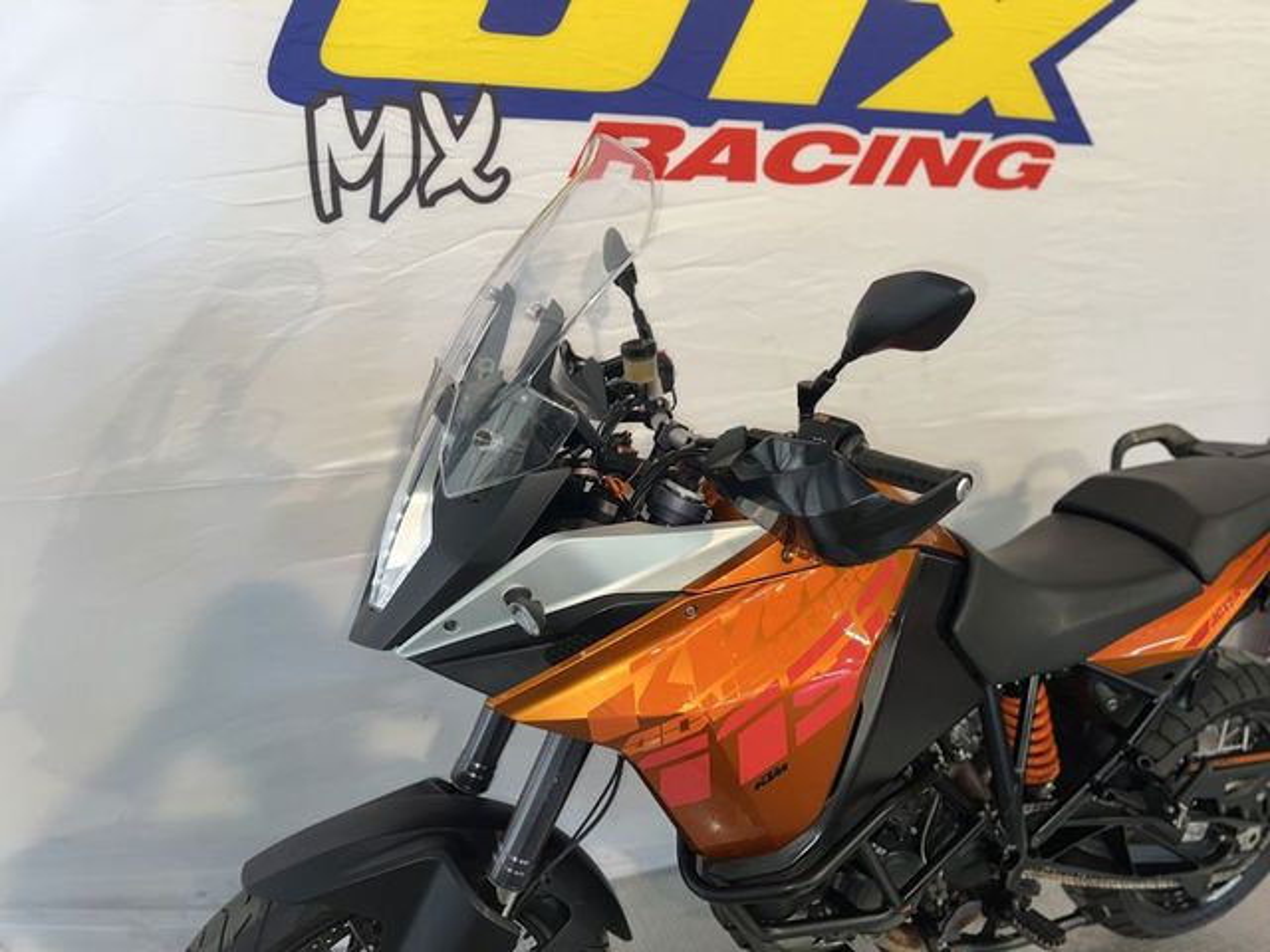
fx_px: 954
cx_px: 635
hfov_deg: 67.3
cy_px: 476
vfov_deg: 53.1
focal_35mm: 26
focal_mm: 5.7
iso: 40
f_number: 1.5
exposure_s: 1/32
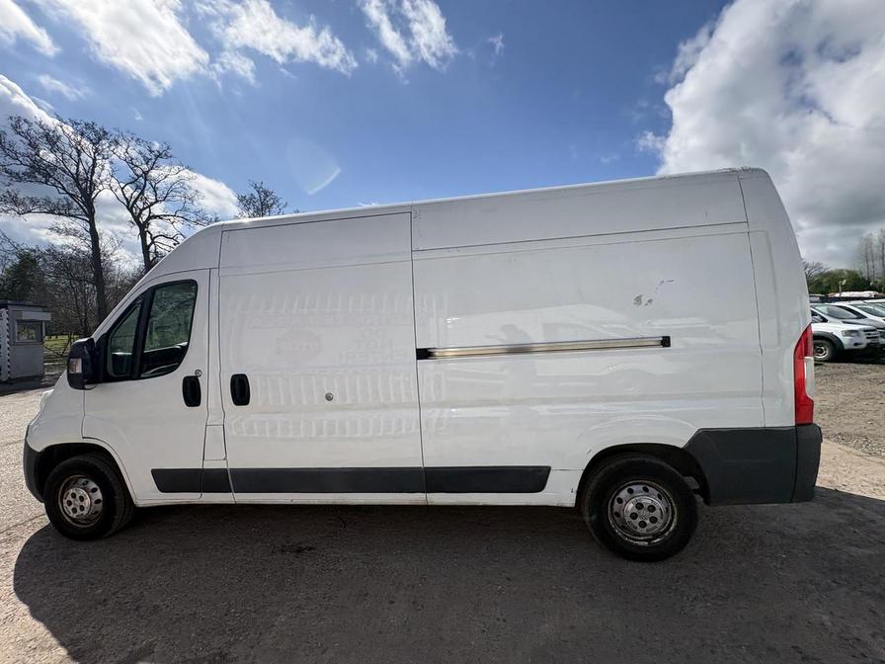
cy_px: 332
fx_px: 358
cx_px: 442
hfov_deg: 102.1
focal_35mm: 14
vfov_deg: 85.7
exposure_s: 1/2874
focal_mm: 2.22
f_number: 2.2
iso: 50
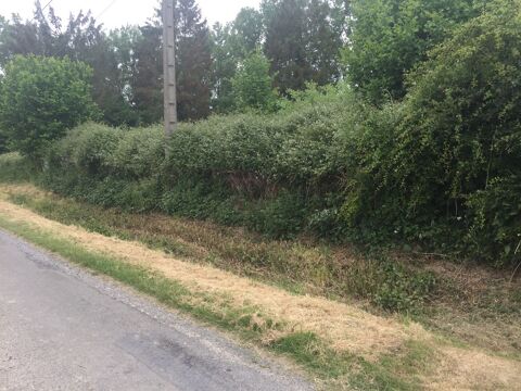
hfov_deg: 61.7
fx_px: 436
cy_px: 196
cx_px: 260
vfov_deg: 48.2
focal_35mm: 29
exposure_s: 1/347
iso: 32
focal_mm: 4.15
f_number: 2.2
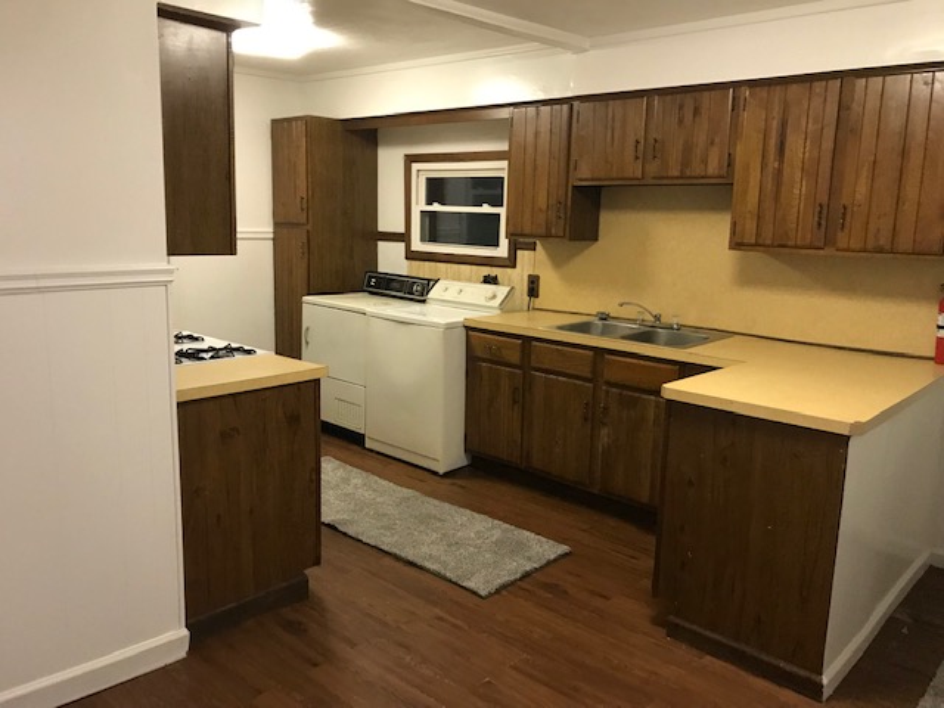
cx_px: 472
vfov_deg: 49.7
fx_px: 764
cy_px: 354
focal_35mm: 28
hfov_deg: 63.4
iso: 100
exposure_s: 1/8
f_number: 1.8
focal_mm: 3.99
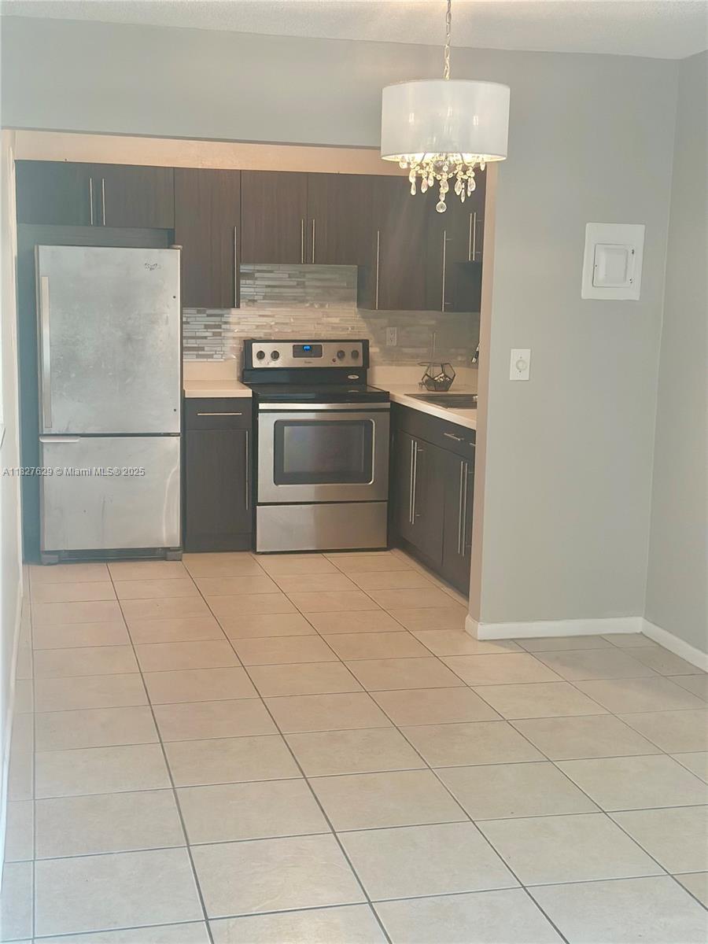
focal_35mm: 48
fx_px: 1309
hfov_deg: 30.3
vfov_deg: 39.7
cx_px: 354
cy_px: 472
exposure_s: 1/60
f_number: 1.78
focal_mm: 6.86
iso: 250
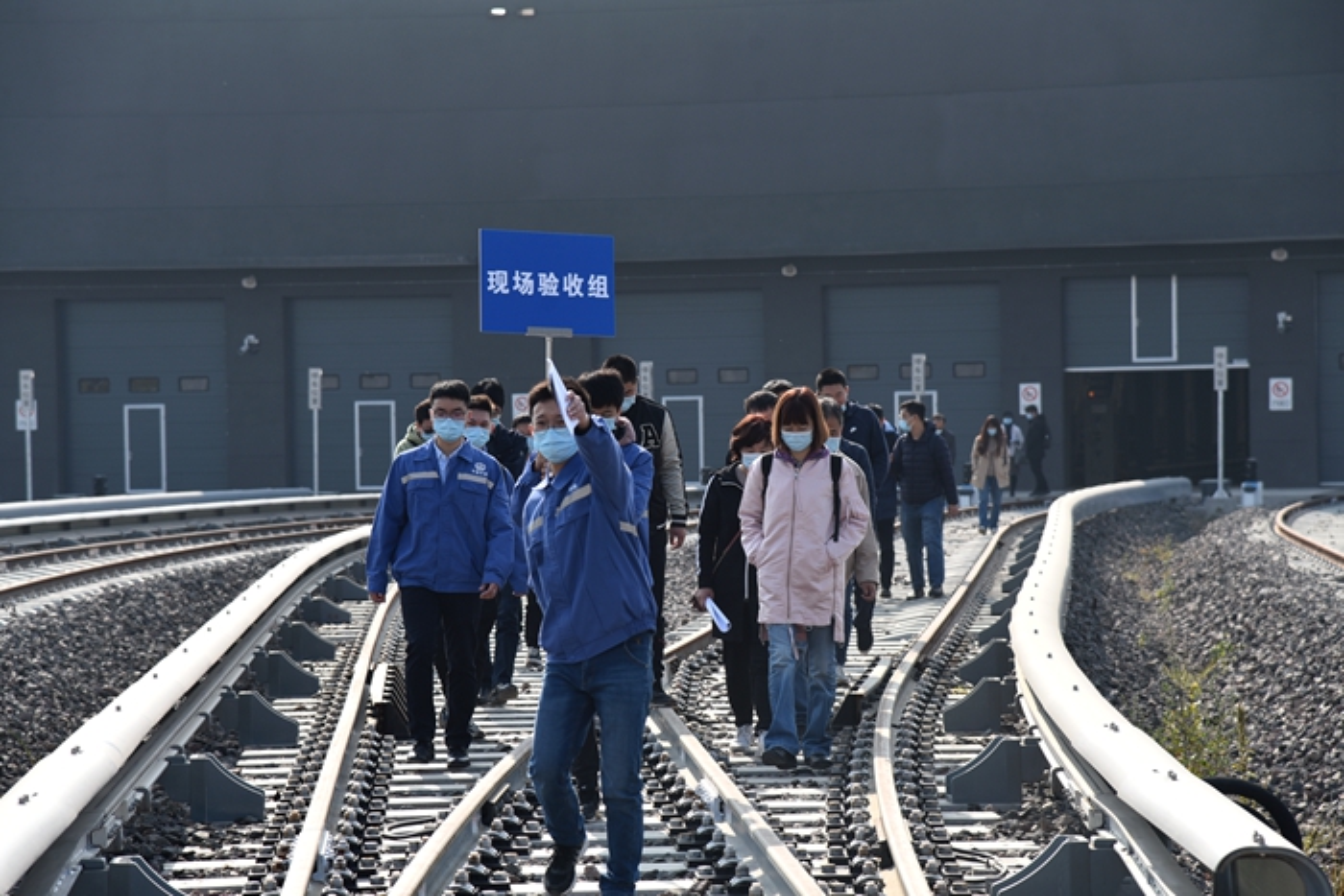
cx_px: 672
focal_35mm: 120
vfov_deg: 11.4
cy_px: 448
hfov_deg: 17.1
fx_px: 4481
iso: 200
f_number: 5.6
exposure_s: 1/640
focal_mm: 120
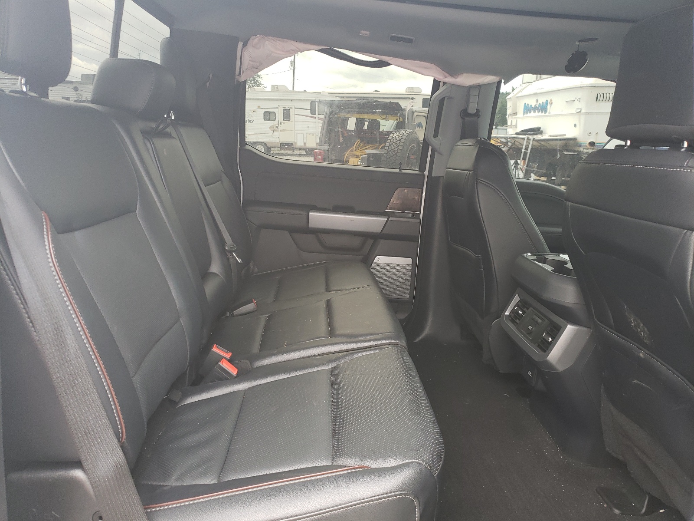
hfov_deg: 67.3
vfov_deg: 53.1
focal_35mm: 26
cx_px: 347
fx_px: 521
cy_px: 260
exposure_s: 1/120
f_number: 1.5
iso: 97
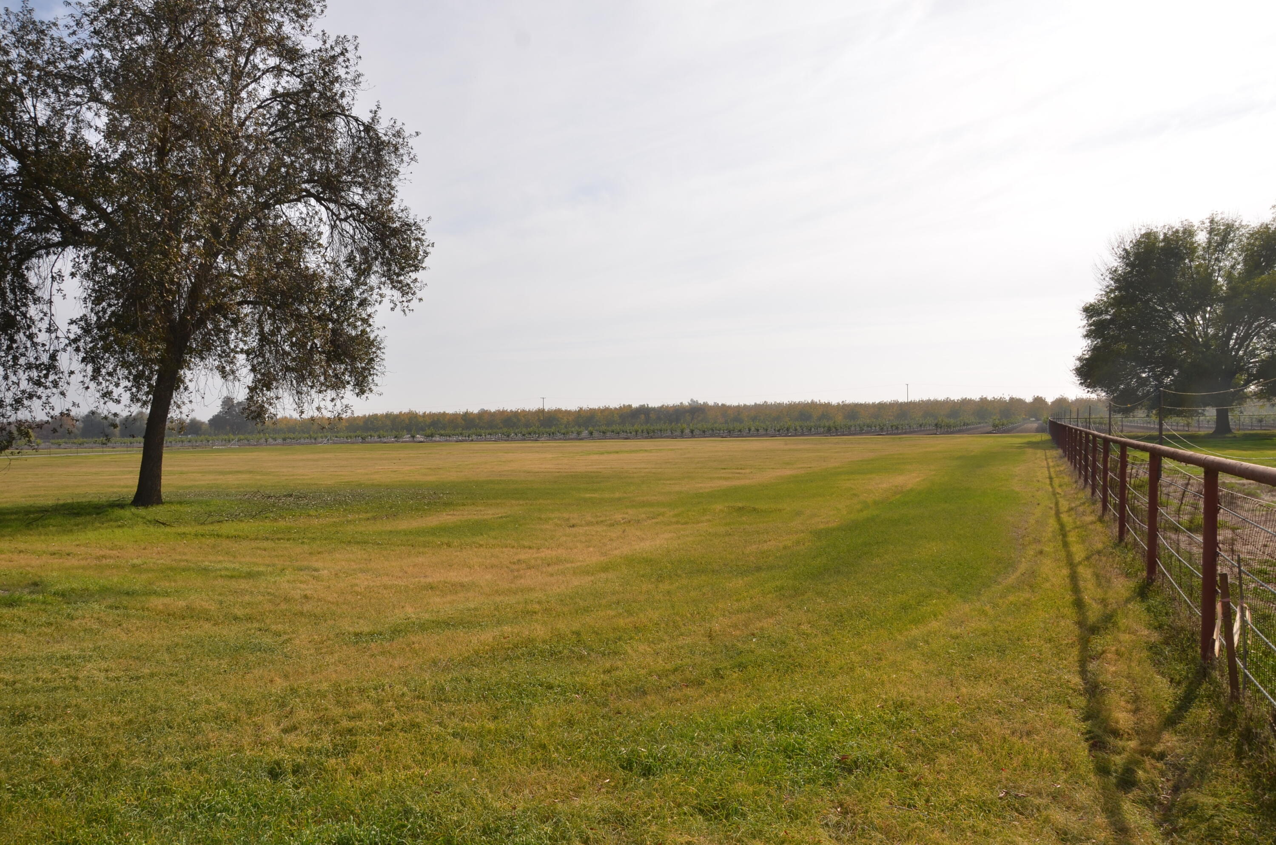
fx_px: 955
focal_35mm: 27
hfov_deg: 67.5
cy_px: 422
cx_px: 638
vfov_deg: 47.7
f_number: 11
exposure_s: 1/250
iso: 100
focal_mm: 18
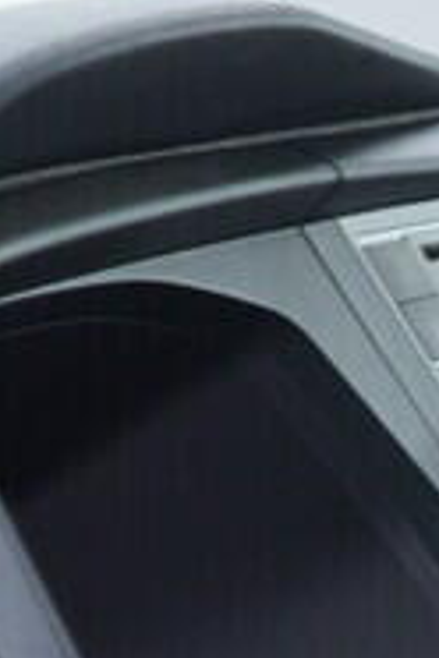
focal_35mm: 278
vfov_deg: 7.3
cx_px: 2259
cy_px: 835
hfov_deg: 4.3
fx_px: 5085
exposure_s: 1/40
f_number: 2.8
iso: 125
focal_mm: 24
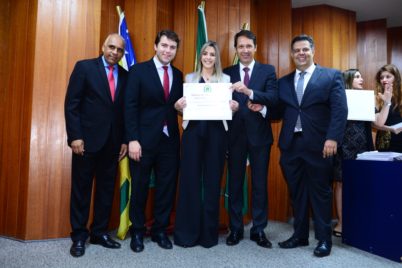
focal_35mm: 31
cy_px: 134
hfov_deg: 60.3
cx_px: 201
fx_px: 346
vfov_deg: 42.4
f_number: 3.5
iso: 1600
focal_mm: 31
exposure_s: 1/60
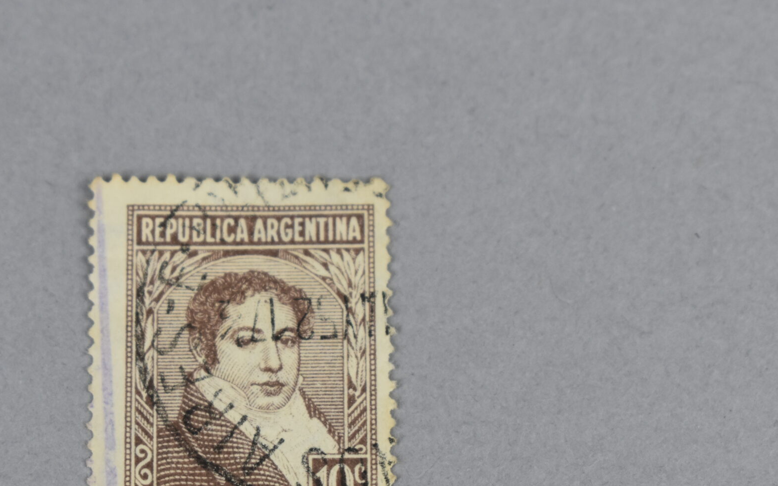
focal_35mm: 138
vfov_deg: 9.5
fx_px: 2922
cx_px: 254
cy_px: 360
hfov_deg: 15.1
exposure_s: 1/125
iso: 400
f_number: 6.3
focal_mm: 55
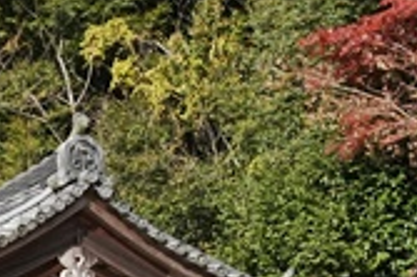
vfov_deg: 4.5
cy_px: 648
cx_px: -839
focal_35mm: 299
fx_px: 3463
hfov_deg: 6.3
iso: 1600
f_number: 6.3
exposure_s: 1/5000
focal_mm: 48.7
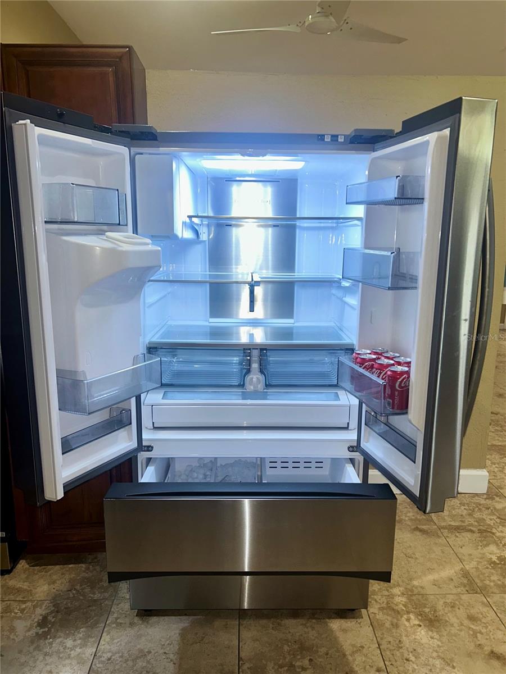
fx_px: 507
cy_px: 337
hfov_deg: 53.1
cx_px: 253
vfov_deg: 67.3
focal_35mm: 26
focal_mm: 5.7
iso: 40
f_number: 1.5
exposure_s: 1/30
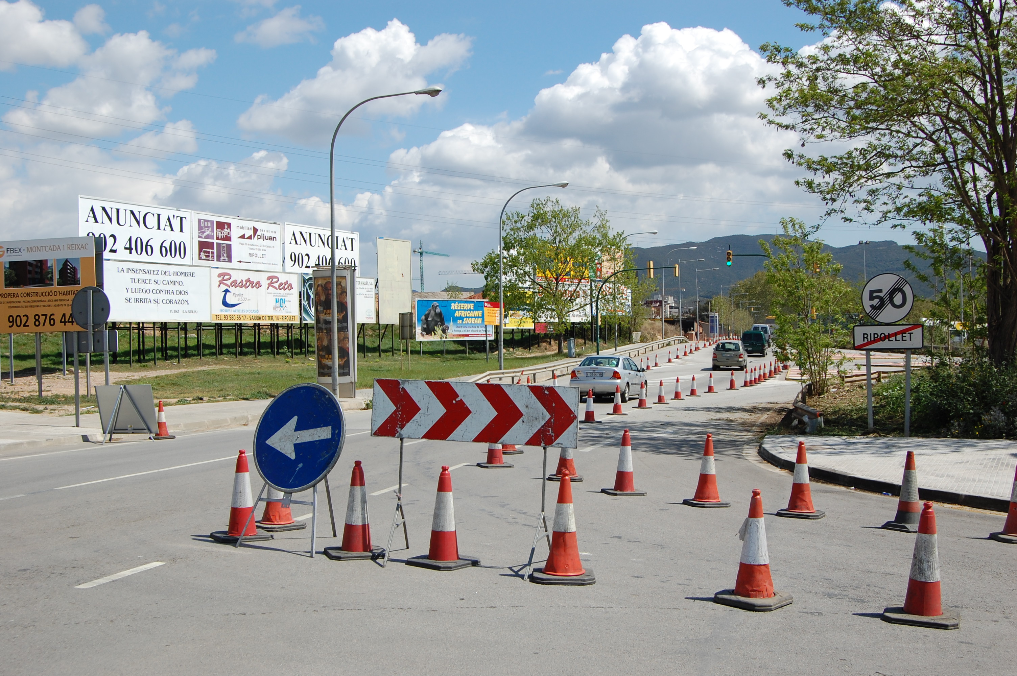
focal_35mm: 39
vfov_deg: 34.1
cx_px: 508
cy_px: 338
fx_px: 1101
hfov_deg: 49.6
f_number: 10
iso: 200
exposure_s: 1/400
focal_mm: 26
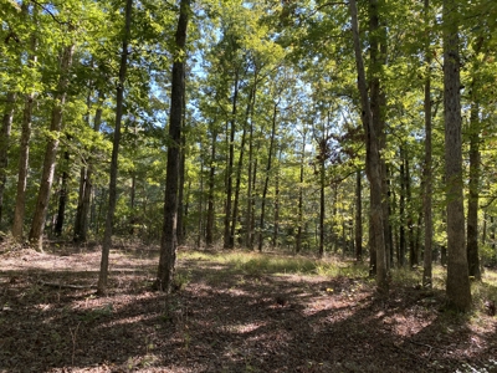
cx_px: 248
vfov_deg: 53.1
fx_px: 373
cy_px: 186
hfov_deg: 67.3
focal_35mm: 26
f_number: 1.8
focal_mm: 4.25
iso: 32
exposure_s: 1/208
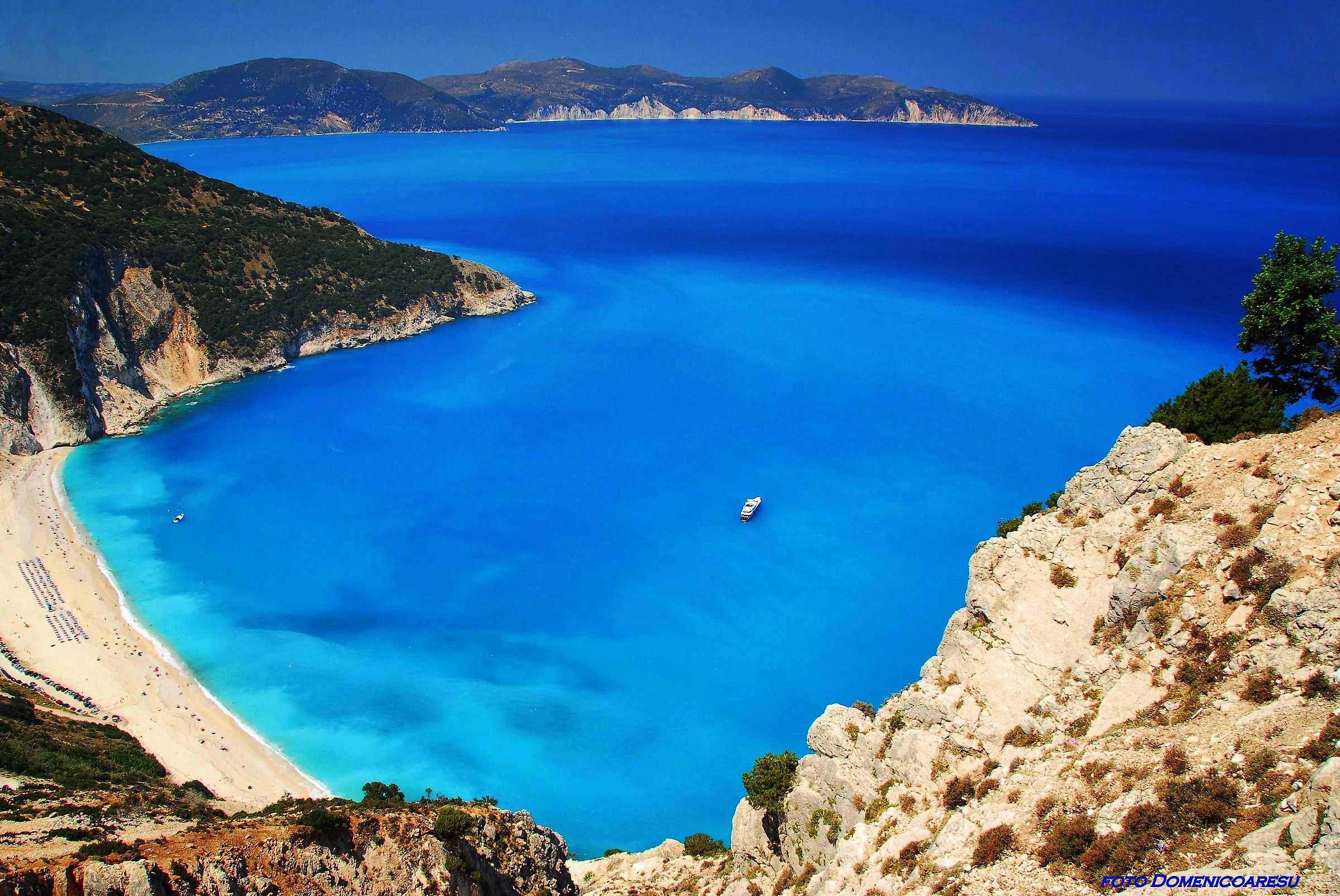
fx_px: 1006
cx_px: 670
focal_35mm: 27
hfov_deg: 67.3
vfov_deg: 48.0
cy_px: 448
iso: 100
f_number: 5.6
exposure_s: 1/125
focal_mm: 18
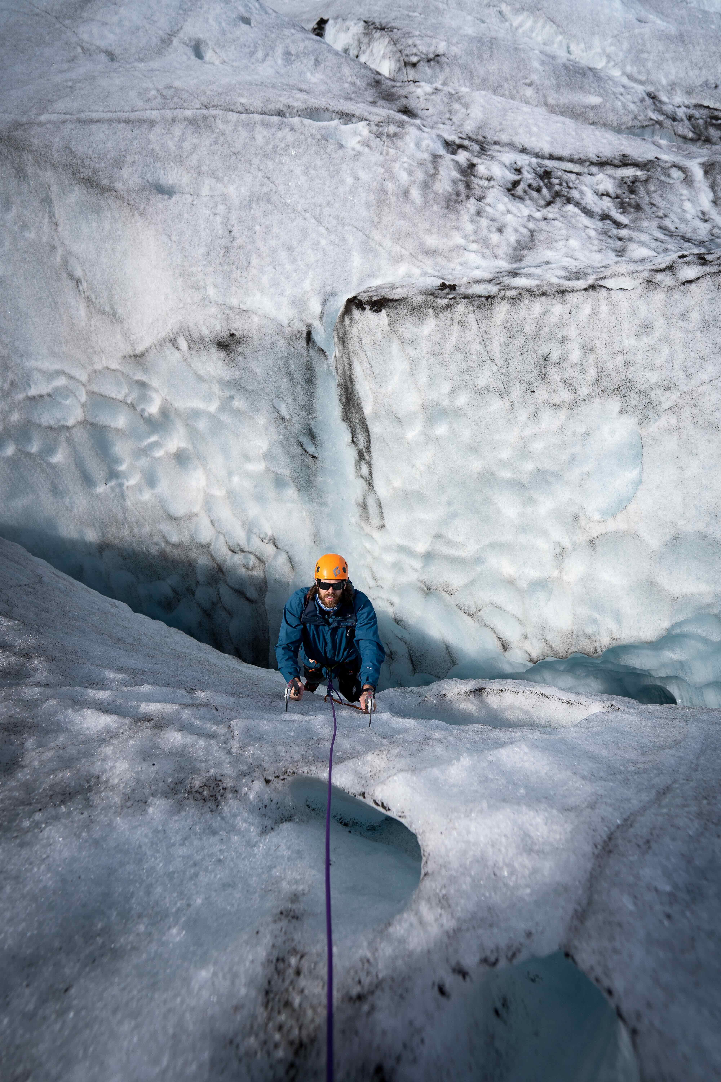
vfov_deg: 104.3
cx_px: 360
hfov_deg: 81.2
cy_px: 541
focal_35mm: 14
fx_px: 421
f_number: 2.8
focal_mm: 14
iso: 250
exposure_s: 1/4000
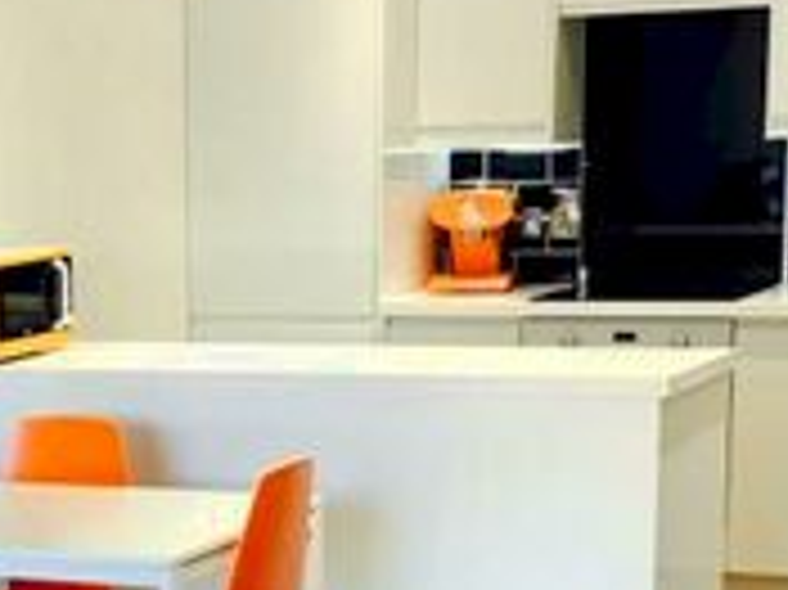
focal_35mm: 116
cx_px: -86
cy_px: 754
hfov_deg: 16.5
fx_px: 2639
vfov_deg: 12.4
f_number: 2.2
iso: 100
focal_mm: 4.15
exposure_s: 1/33
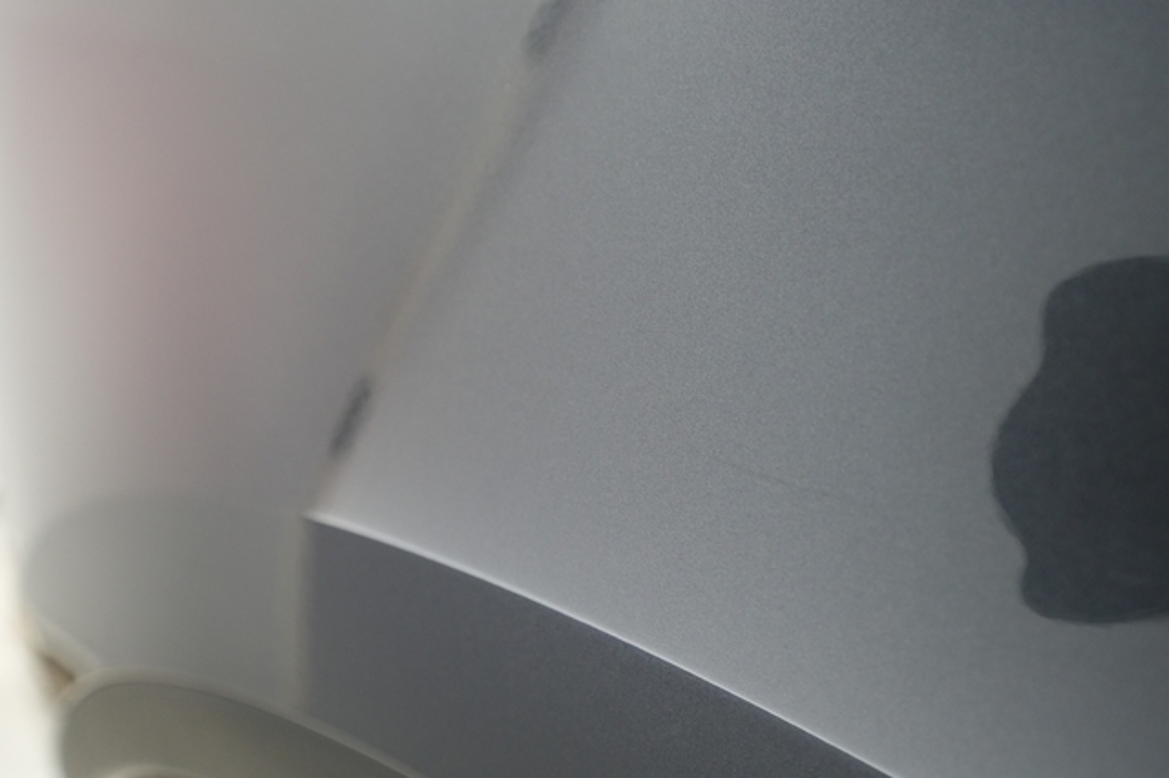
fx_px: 909
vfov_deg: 46.4
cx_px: 584
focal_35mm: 28
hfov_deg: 65.5
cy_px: 389
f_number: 4.5
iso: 4000
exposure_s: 1/100
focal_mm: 28
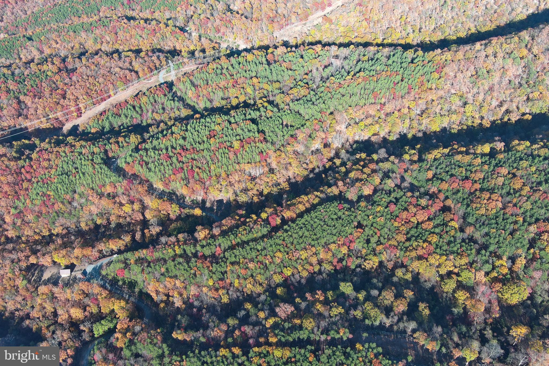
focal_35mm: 29
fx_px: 442
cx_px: 274
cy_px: 183
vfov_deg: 45.0
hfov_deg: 63.7
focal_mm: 10.57
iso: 100
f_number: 2.8
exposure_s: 1/314
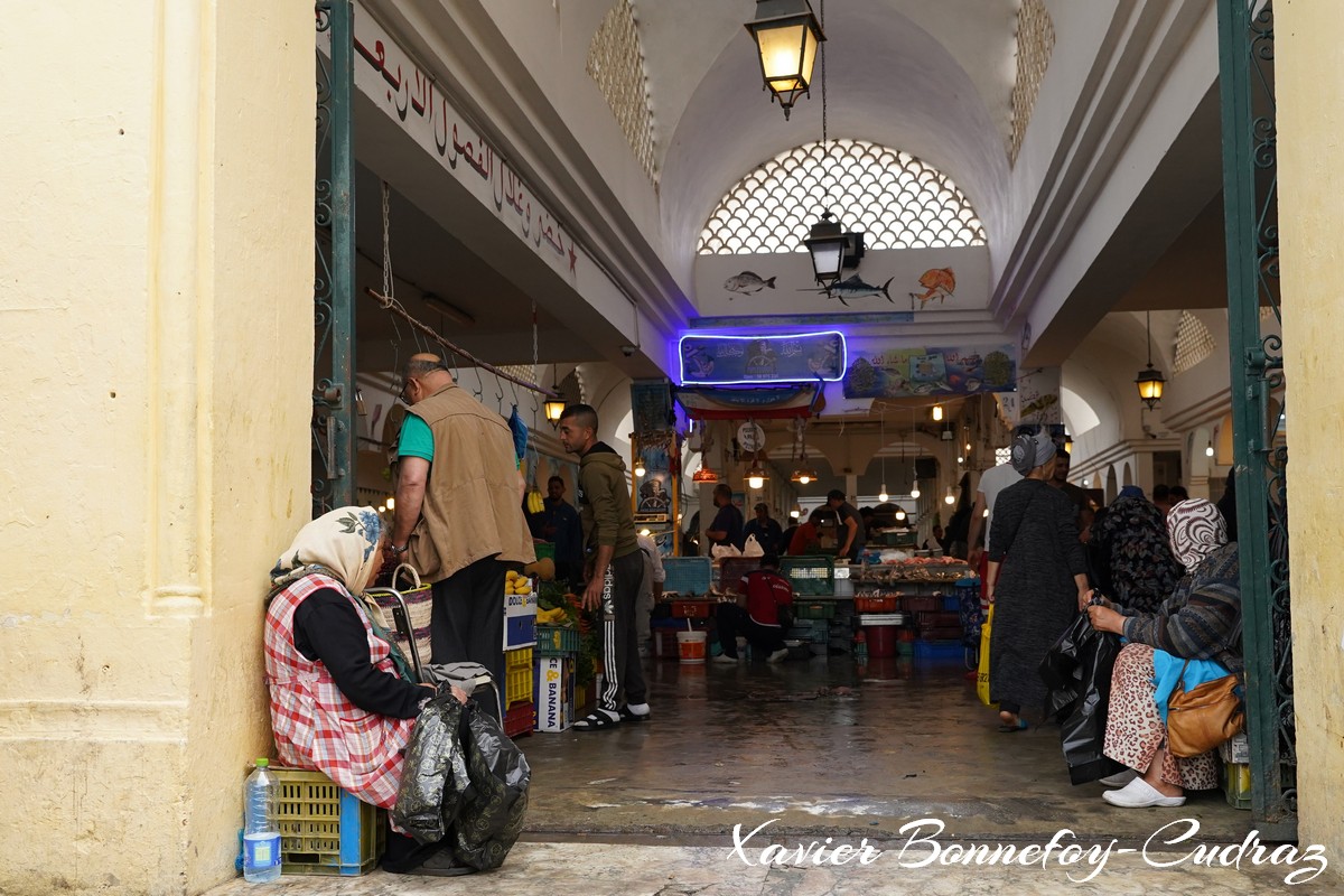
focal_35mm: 28
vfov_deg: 46.4
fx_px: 1045
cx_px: 672
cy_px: 448
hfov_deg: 65.5
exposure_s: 1/1600
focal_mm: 28
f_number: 4.5
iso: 1600
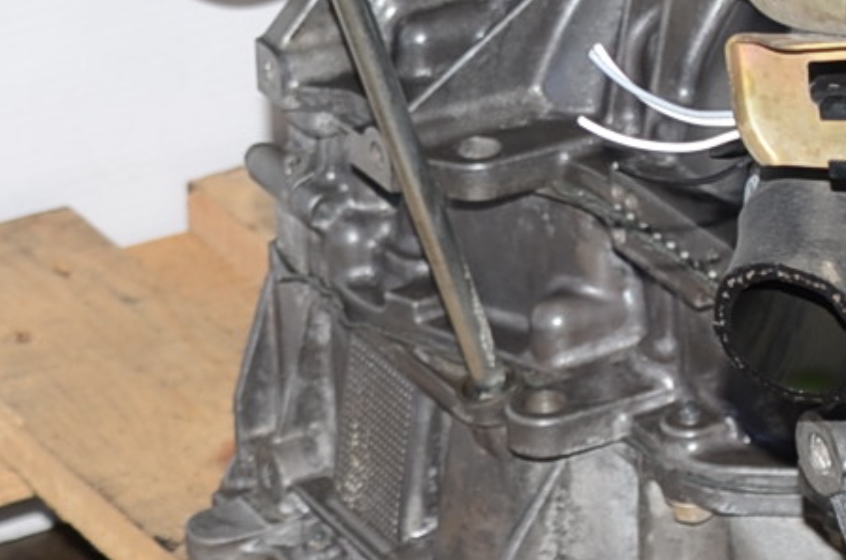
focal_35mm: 197
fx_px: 4620
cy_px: -291
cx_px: 1277
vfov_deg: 6.8
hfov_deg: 10.1
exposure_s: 1/125
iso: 100
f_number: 5
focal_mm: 24
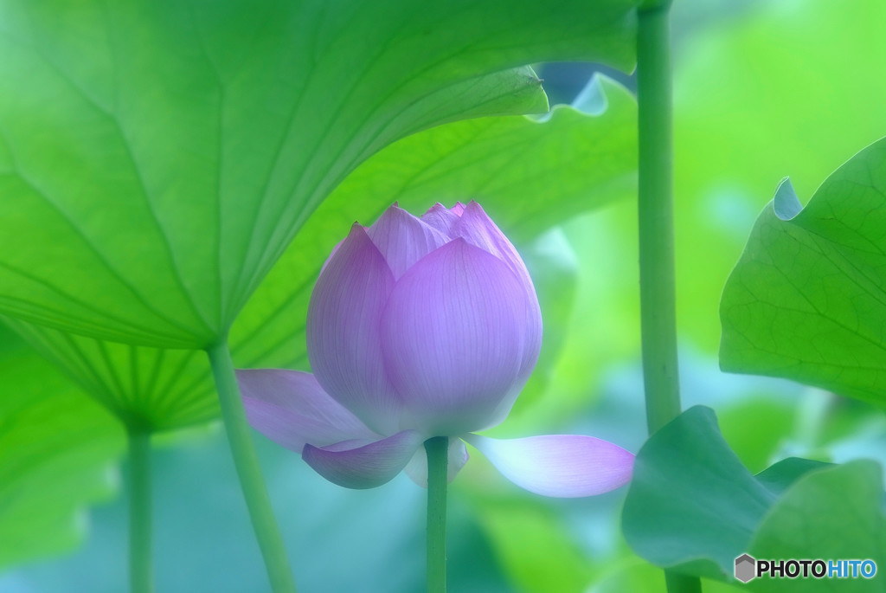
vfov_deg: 5.7
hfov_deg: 8.6
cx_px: 443
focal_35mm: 240
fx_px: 5912
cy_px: 296
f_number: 5.6
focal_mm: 160
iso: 250
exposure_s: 1/285
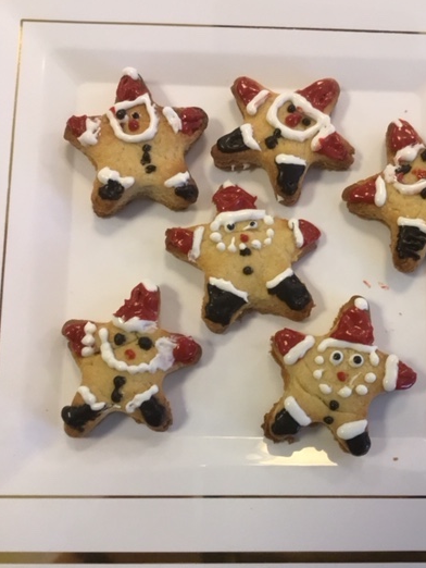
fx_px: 623
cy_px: 309
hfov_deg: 37.6
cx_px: 258
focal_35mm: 38
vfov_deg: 48.9
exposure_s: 1/33
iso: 200
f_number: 2.4
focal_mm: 3.3
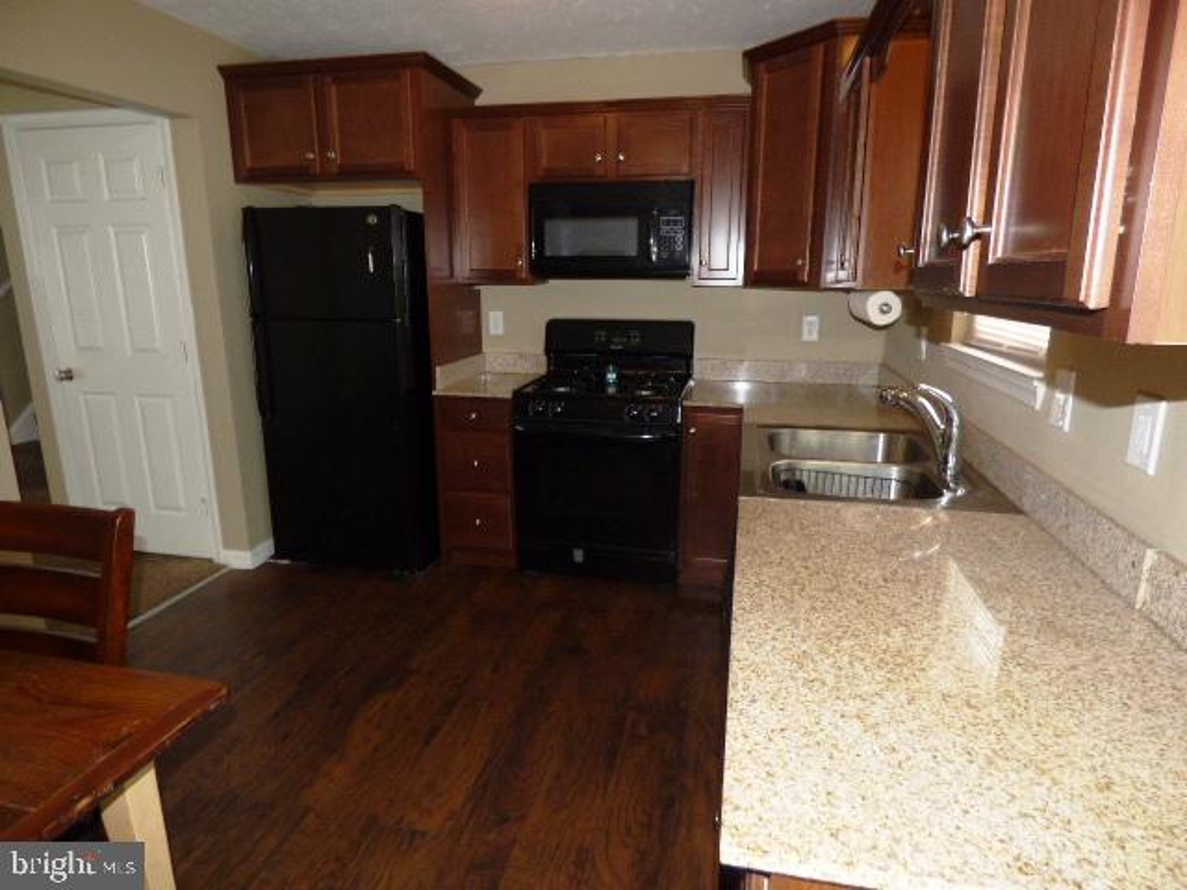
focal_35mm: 20
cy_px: 445
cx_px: 594
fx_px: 686
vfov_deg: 66.0
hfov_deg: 81.7
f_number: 2.8
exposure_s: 1/80
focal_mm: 3.58
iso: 100
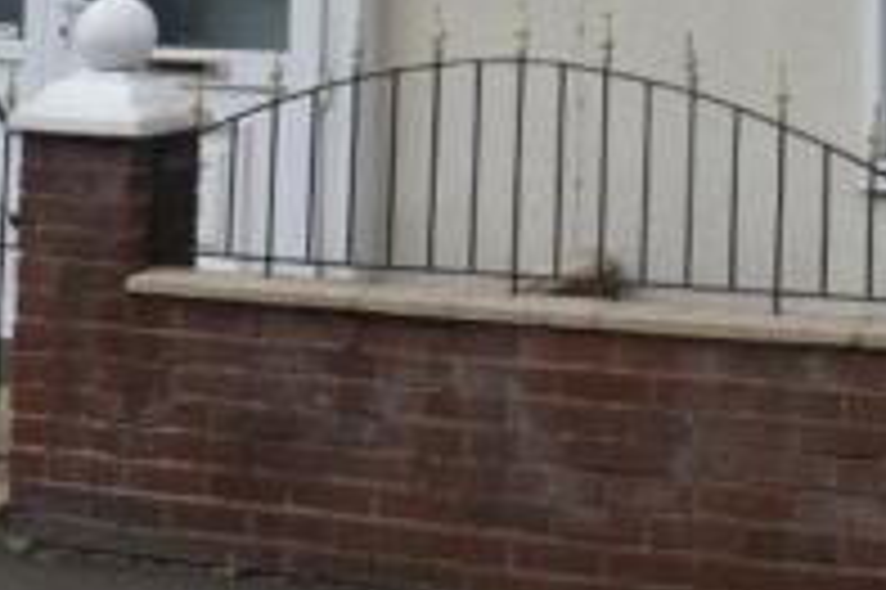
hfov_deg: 20.2
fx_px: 2459
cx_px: 726
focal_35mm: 100
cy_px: -336
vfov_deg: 12.8
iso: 200
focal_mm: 20
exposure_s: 1/320
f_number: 8
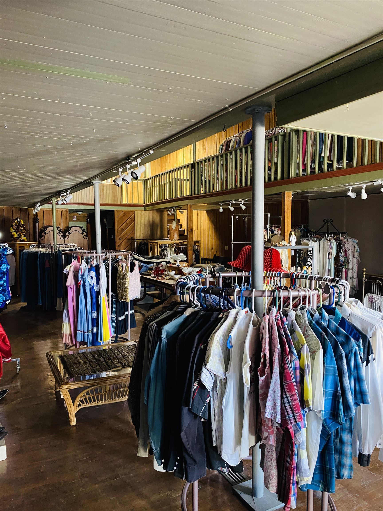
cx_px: 192
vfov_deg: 67.3
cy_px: 256
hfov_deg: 53.1
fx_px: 384
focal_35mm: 26
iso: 640
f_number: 1.8
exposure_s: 1/30
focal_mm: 4.25
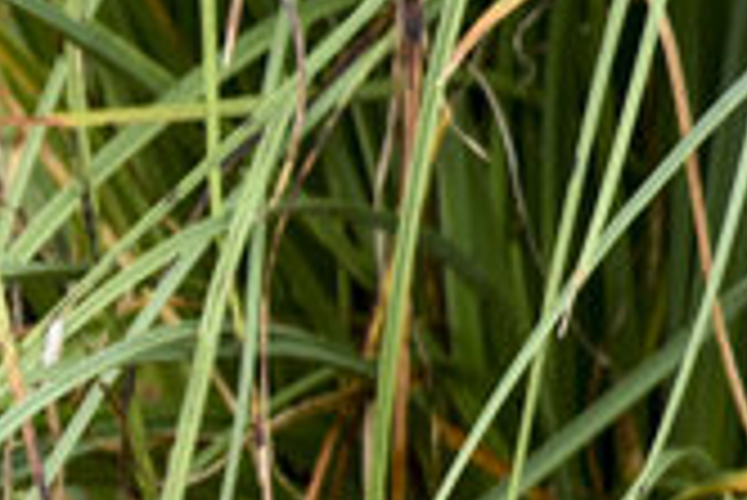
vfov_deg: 1.9
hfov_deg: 2.7
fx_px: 15389
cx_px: -1485
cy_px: 1018
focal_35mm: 741
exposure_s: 1/200
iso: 400
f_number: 7.1
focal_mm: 120
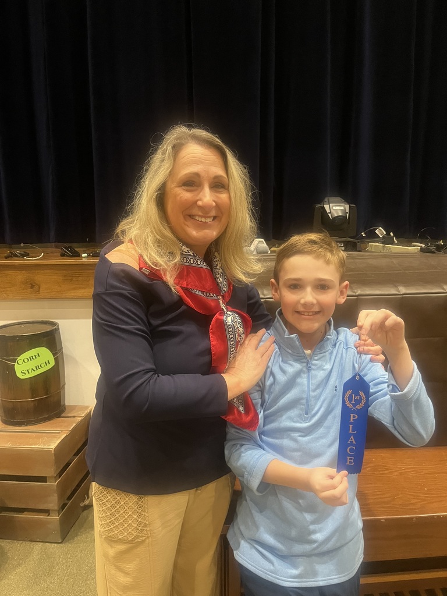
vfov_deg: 67.3
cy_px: 298
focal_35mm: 26
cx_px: 224
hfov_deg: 53.1
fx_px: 448
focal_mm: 5.1
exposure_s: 1/60
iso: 400
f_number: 1.6
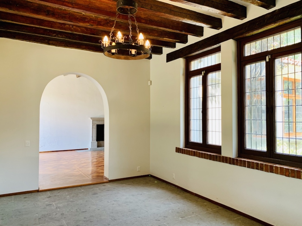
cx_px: 151
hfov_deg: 67.3
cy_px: 113
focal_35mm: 26
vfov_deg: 53.1
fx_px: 227
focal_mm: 4.25
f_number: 1.8
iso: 100
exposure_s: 1/60
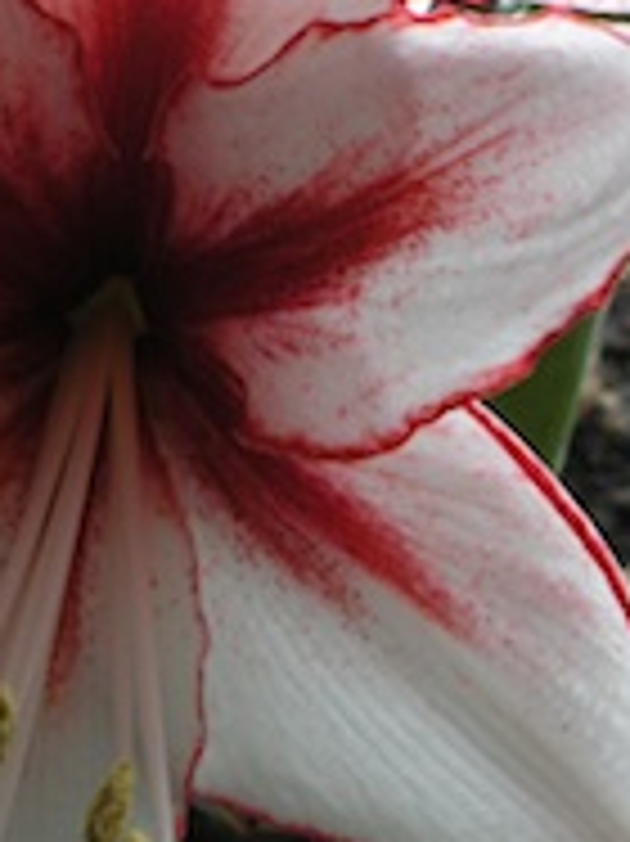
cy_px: 349
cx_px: 97
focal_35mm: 65
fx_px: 1579
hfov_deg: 22.2
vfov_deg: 29.8
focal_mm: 4.7
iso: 140
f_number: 2.8
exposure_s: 1/60
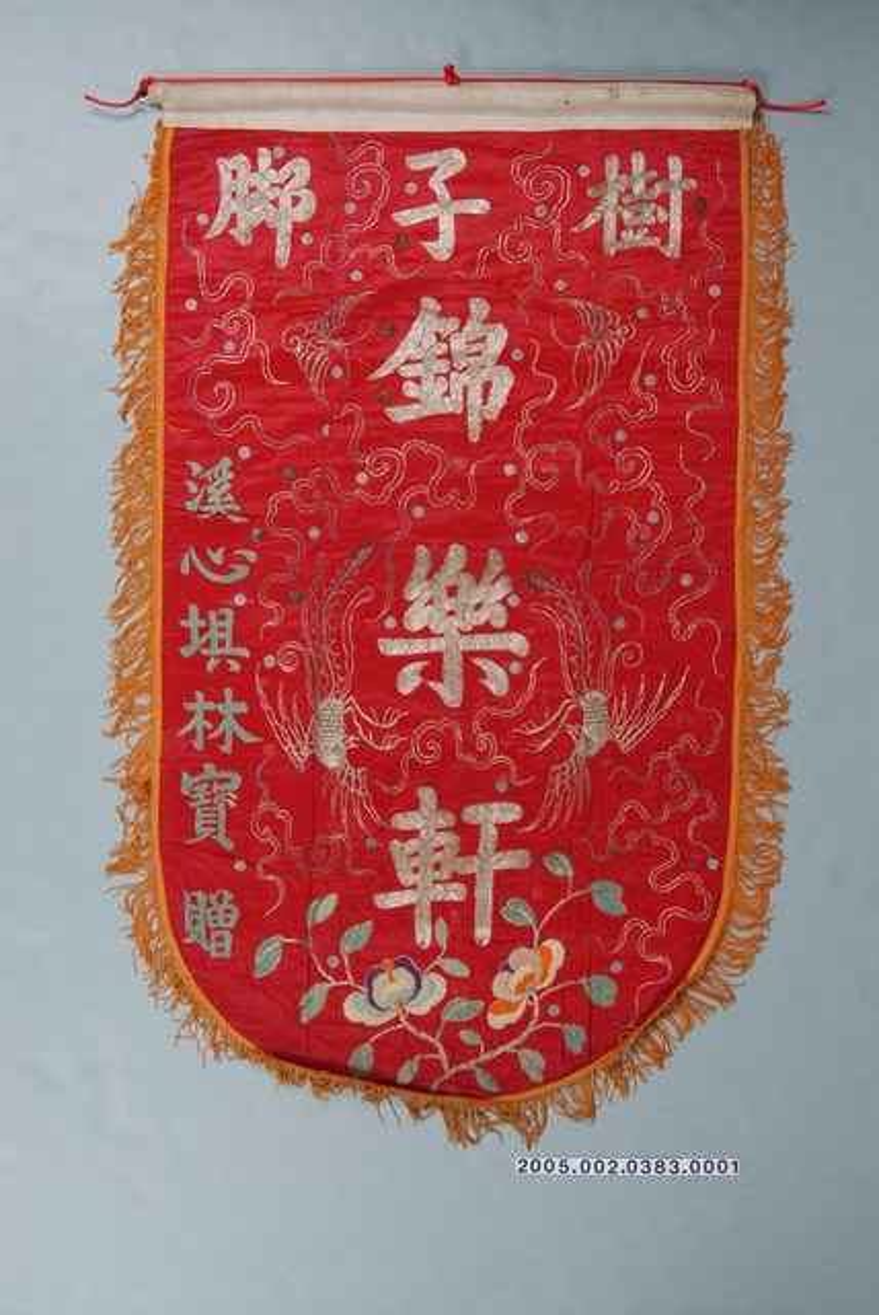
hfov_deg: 29.0
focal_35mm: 46
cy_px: 658
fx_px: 1699
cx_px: 440
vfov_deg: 42.3
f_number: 8
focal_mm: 31
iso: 100
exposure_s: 1/125
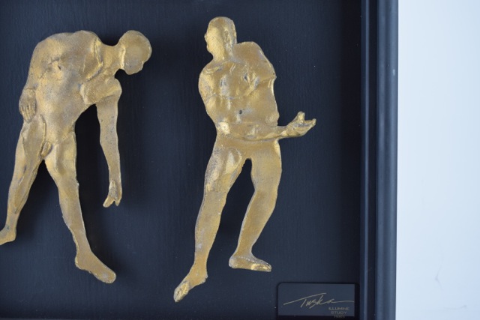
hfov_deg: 42.3
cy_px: 160
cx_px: 240
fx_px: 620
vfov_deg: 29.0
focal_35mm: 46
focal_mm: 31
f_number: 5.6
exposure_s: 1/125
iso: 800
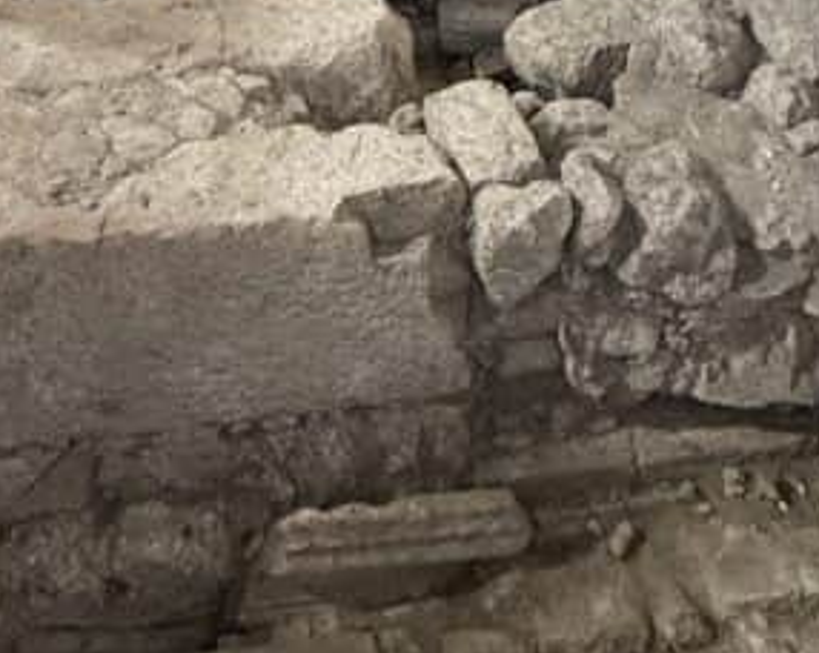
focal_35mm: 49
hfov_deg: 38.0
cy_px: -438
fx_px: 1186
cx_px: 332
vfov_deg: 22.3
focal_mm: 2.22
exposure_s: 1/50
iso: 250
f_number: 2.2
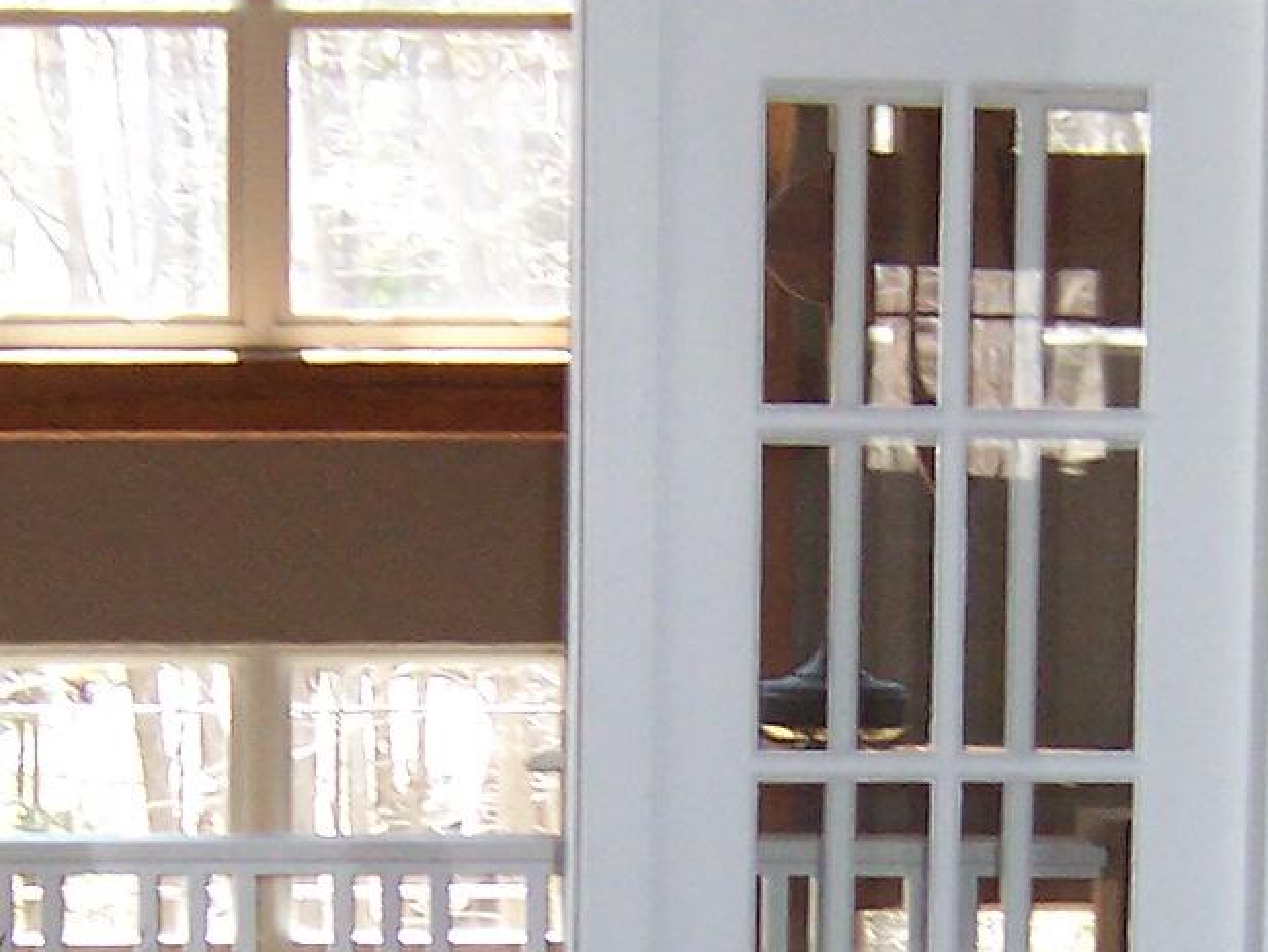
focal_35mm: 123
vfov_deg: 11.8
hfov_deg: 16.0
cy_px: 1120
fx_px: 4507
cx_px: 574
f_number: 2.8
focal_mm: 5.5
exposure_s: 1/60
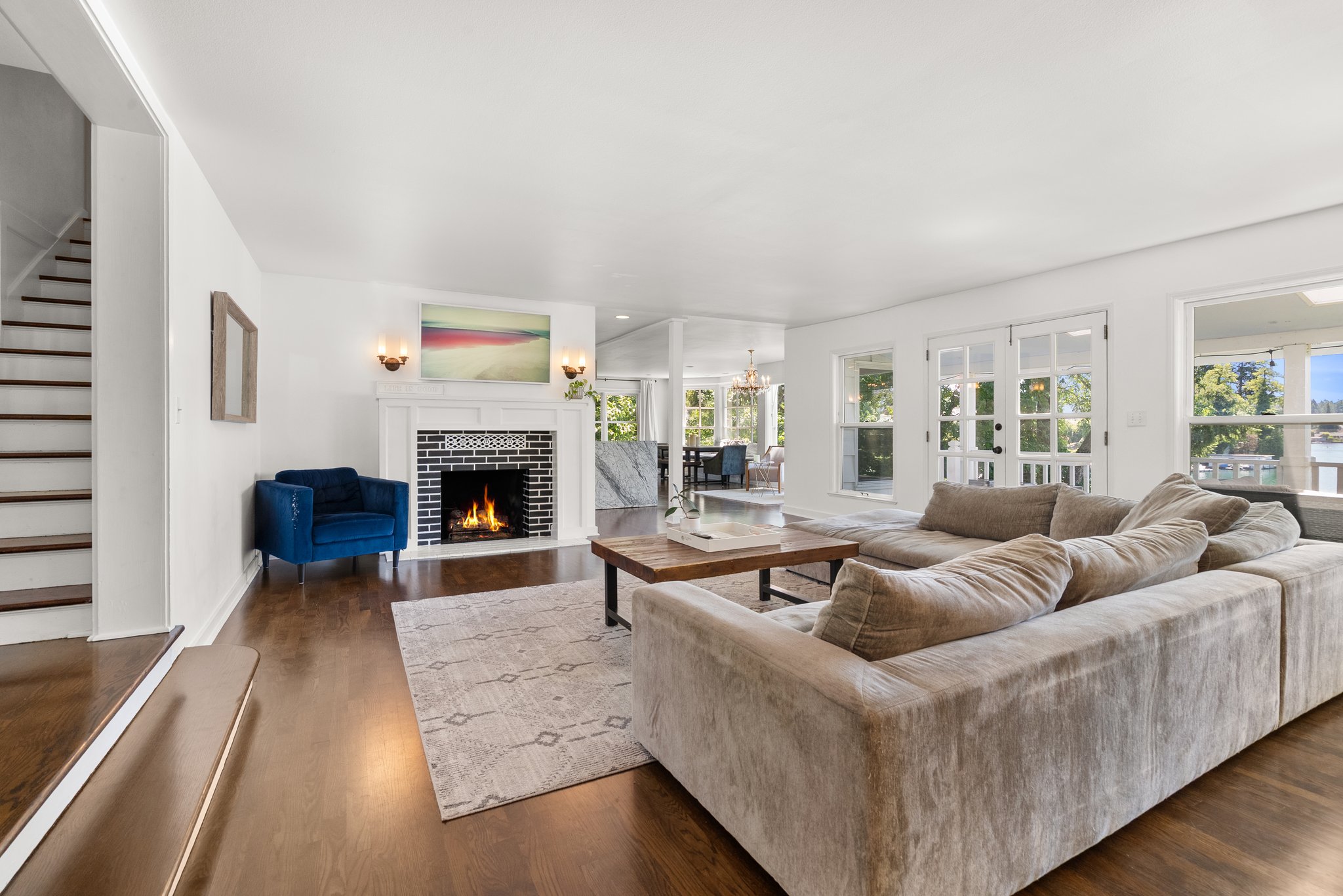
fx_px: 597
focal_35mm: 16
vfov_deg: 73.8
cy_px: 448
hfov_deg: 96.7
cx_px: 672
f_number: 8
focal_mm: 16
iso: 500
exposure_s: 1/4
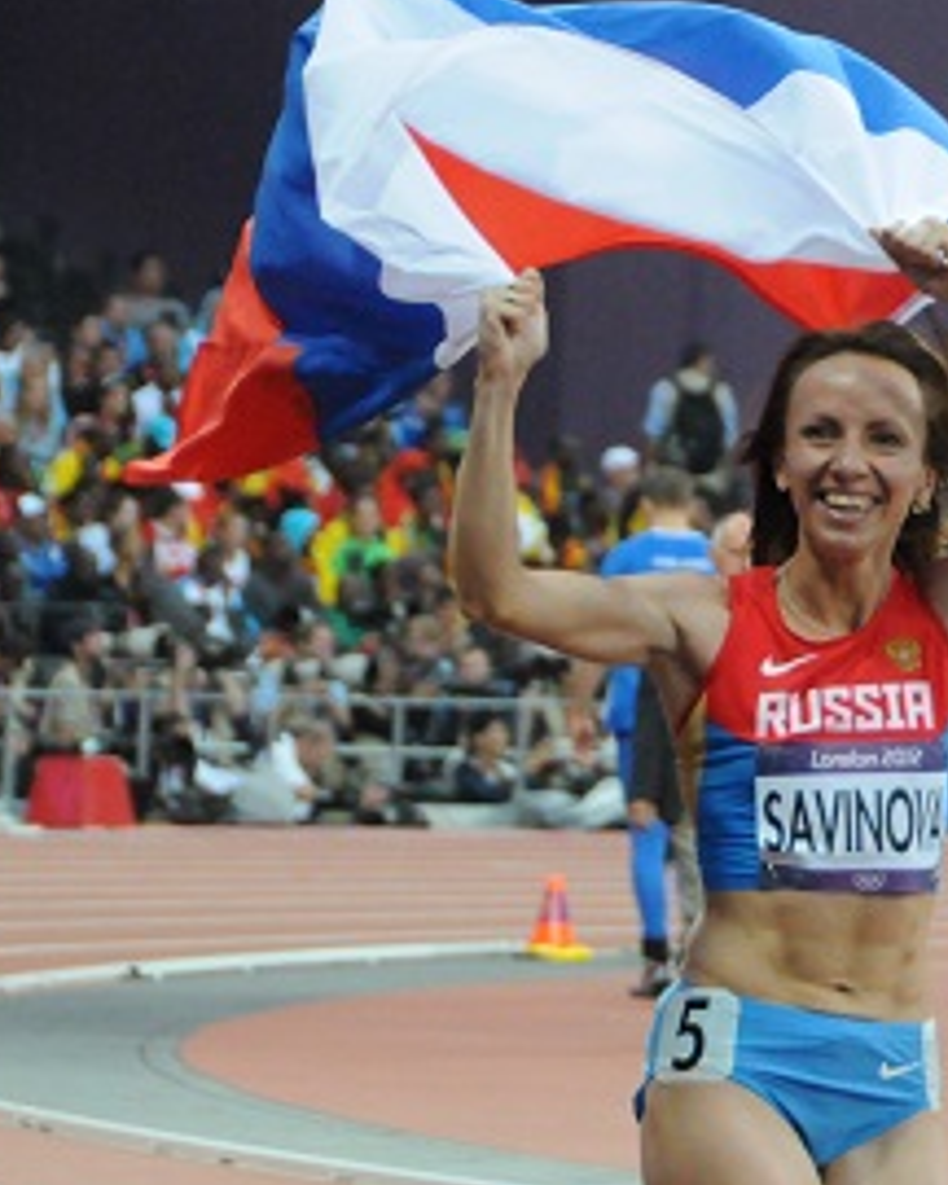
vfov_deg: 4.3
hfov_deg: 3.4
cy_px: 524
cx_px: 1194
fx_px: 15922
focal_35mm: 454
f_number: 5.6
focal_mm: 130
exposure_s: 1/640
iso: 3200
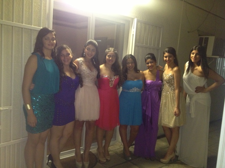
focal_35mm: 35
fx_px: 227
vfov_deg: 40.7
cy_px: 84
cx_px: 112
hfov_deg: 52.6
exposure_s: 1/16
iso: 320
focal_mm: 4.28
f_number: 2.4
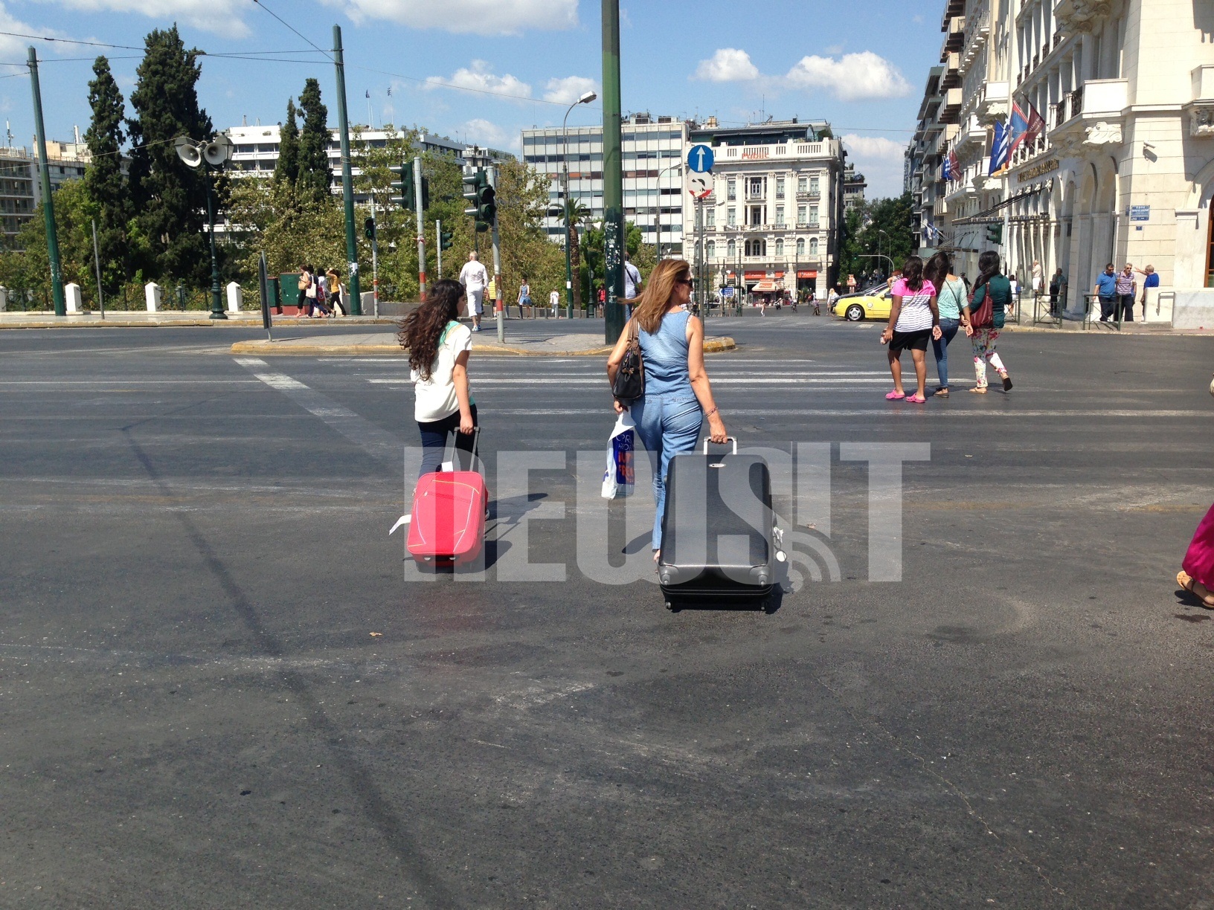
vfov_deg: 42.9
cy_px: 455
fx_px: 1157
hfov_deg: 55.4
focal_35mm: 33
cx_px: 607
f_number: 2.4
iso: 50
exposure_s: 1/1642
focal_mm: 4.13
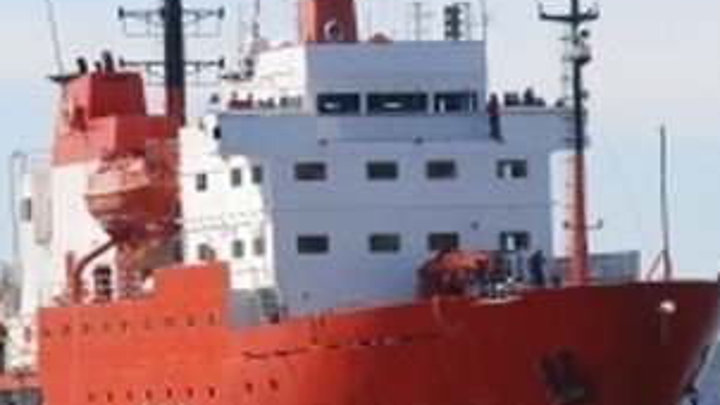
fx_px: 6359
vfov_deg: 3.7
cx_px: 374
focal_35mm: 333
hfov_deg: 6.5
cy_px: 130
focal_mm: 100
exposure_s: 1/500
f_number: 11
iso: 400
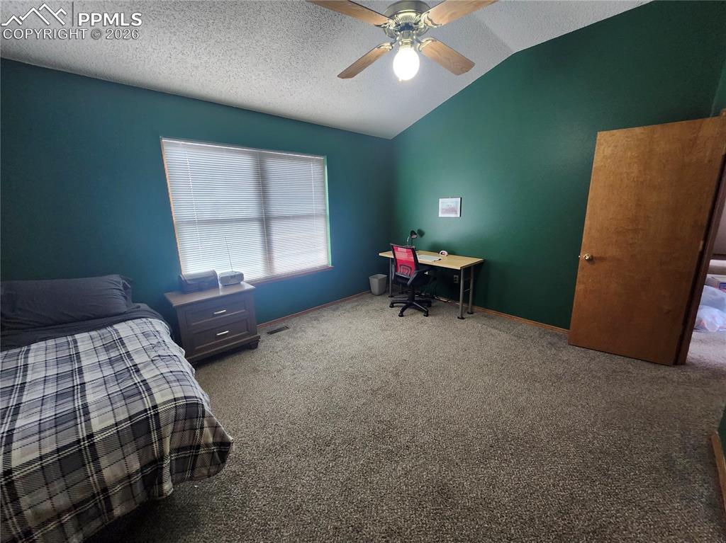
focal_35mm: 13
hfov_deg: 106.2
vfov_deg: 89.9
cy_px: 272
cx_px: 363
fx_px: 273
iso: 320
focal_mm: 1.74
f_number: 2.2
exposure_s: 1/30
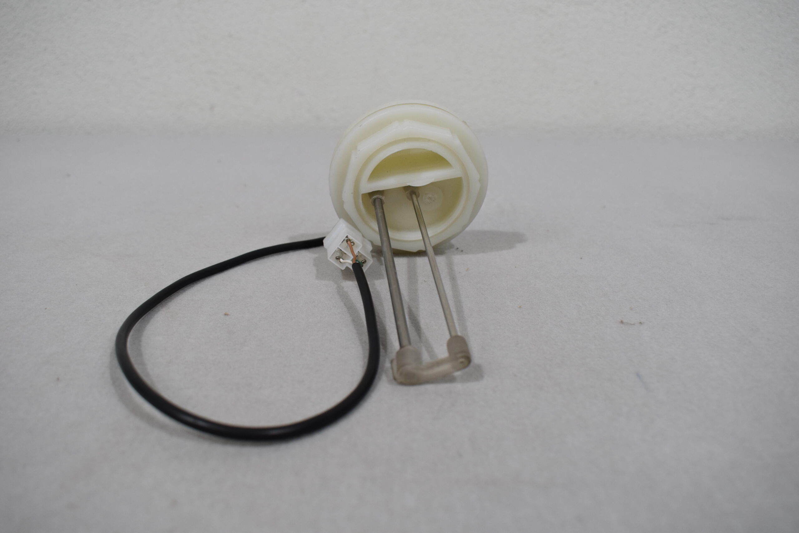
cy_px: 266
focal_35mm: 33
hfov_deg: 57.2
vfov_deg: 40.0
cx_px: 400
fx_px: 732
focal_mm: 22
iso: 400
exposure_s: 1/125
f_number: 5.6
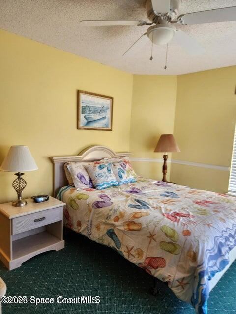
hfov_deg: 58.9
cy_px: 157
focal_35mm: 23
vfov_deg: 73.9
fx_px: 209
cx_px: 118
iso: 160
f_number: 1.8
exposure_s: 1/120
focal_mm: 5.4
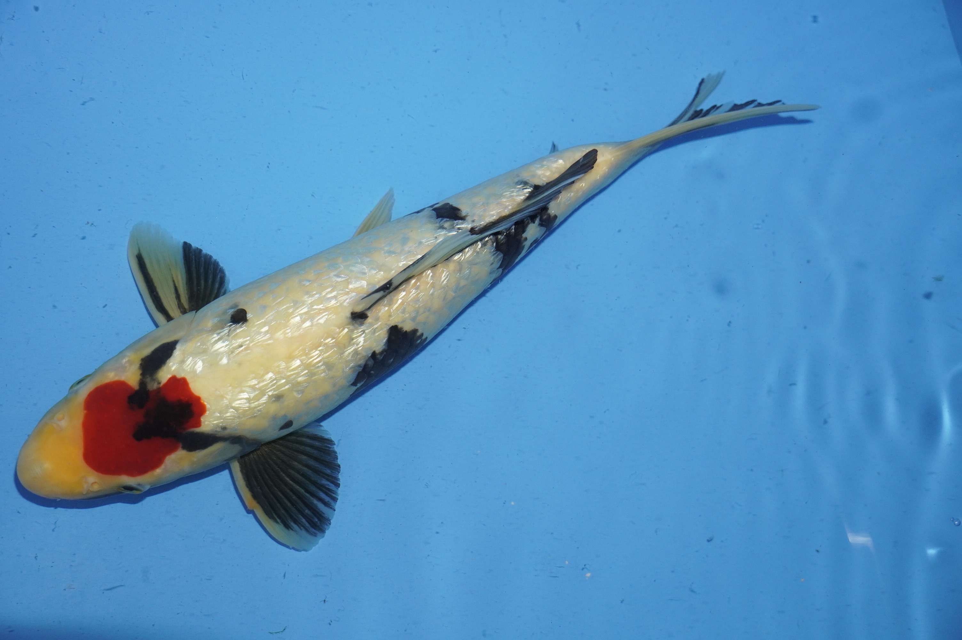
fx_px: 1482
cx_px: 481
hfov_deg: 36.0
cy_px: 320
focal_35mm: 56
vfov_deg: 24.4
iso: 800
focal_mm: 37
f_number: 4.5
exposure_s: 1/160
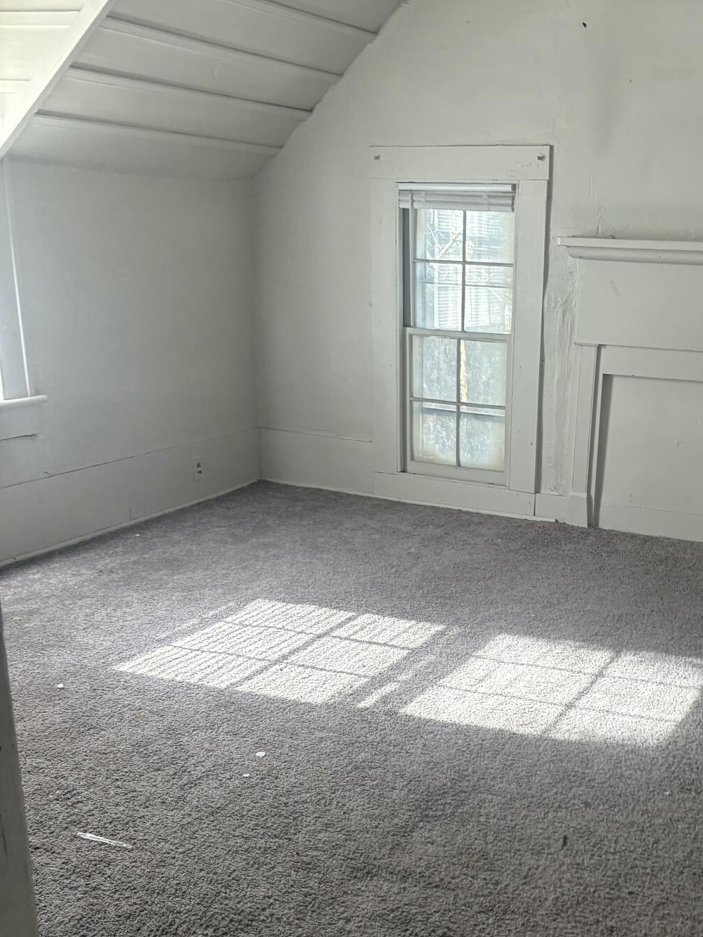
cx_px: 525
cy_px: 589
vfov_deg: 47.4
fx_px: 1056
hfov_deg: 36.0
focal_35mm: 39
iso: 125
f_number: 1.6
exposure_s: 1/116
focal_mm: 5.96
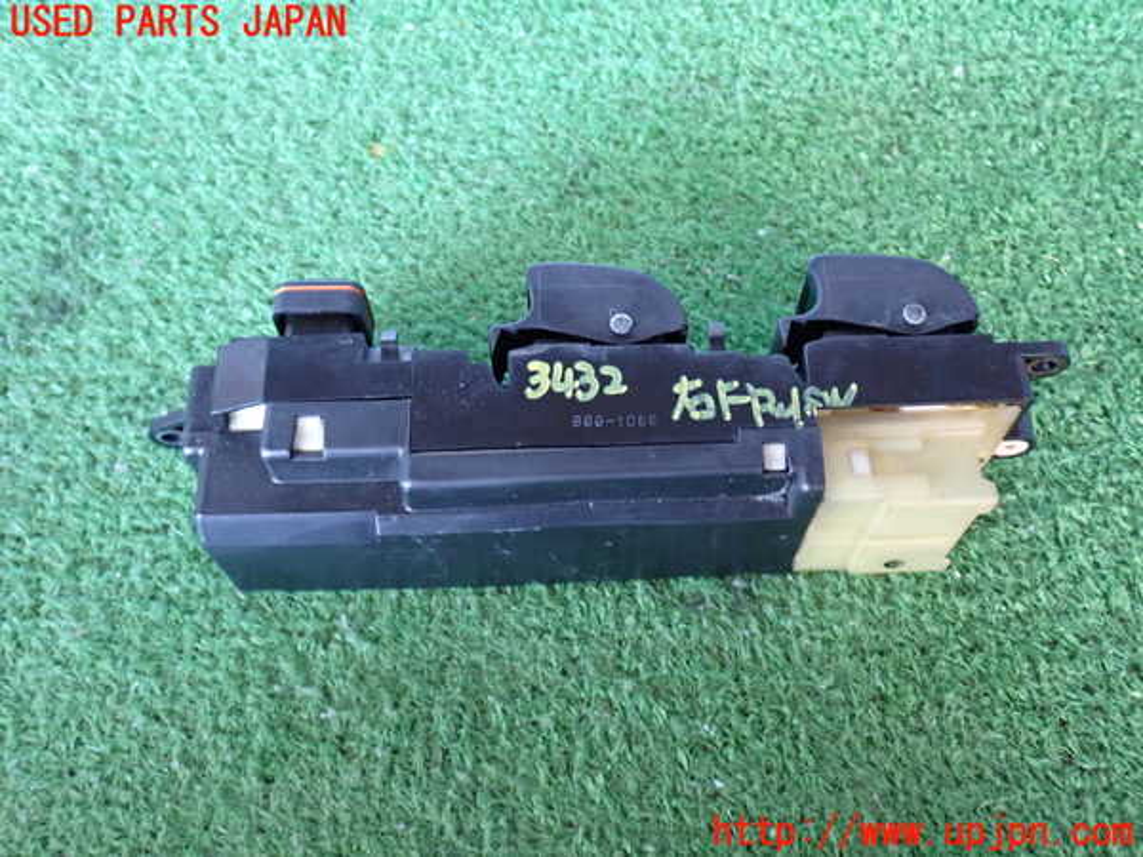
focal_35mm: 36
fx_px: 1189
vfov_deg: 39.7
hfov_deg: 51.4
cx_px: 572
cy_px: 428
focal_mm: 6.37
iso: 800
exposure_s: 1/30
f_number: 2.5
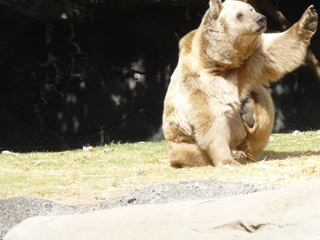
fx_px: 4002
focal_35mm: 433
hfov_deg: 4.6
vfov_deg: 3.4
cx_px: 220
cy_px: 65
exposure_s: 1/200
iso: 100
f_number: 4.9
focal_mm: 47
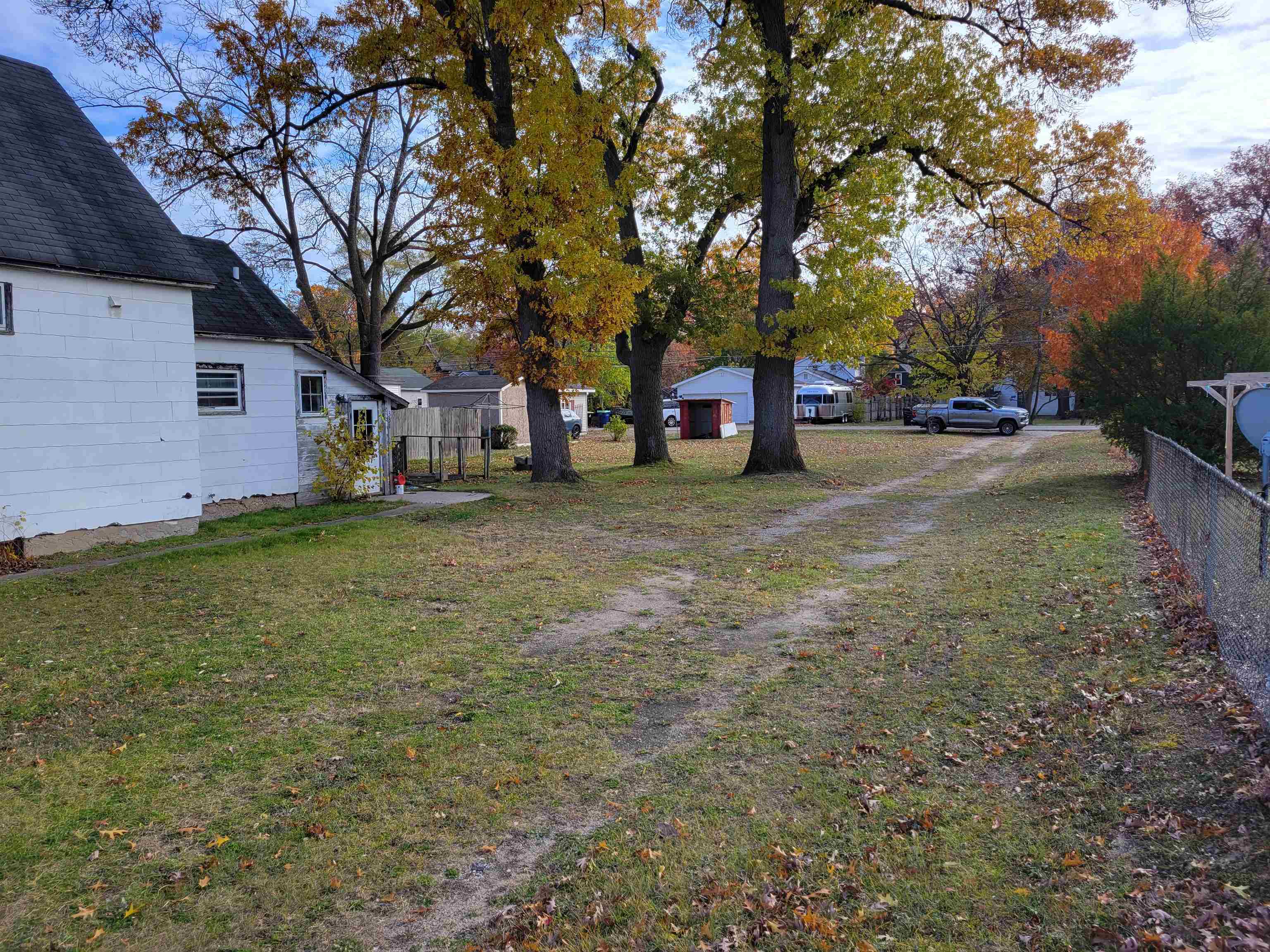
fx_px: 954
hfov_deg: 67.3
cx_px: 635
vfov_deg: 53.1
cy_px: 476
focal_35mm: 26
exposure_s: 1/934
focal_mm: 5.4
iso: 40
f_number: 1.8
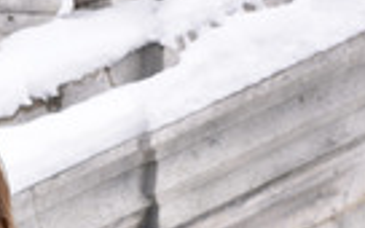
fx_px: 2218
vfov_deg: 5.8
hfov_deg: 9.2
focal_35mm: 223
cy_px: 381
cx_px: -154
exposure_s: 1/160
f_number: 10
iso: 500
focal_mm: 66
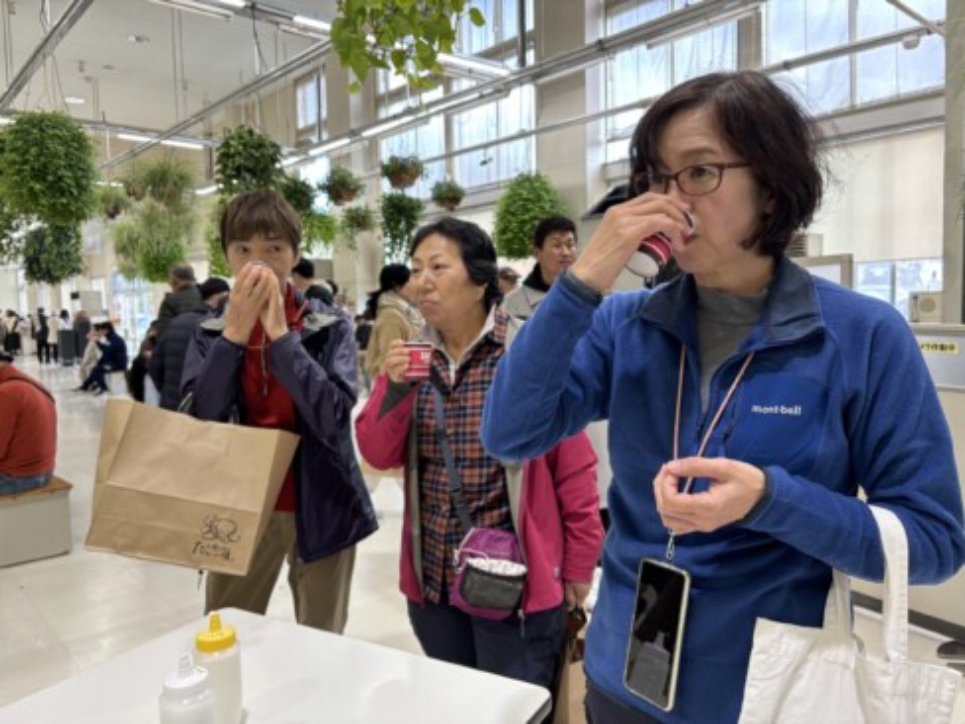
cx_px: 482
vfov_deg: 53.1
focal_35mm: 26
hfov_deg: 67.3
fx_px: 725
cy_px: 362
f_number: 1.6
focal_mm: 5.96
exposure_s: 1/60
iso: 125
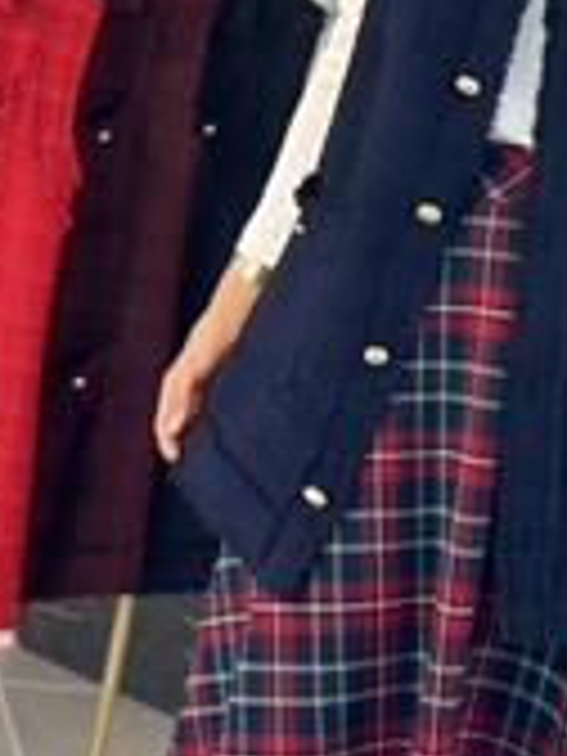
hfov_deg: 12.5
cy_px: -25
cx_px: 378
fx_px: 2577
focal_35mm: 118
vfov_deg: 16.3
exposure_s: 1/177
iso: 80
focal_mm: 6.86
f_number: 1.78
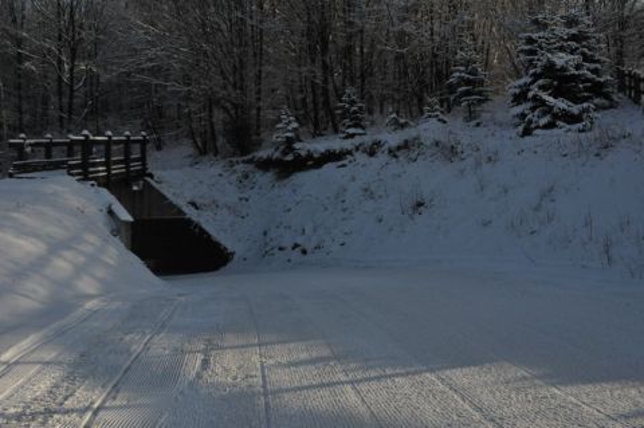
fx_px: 751
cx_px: 322
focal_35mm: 42
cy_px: 214
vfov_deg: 31.8
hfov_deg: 46.4
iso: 1000
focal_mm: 28
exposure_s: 1/2500
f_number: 9
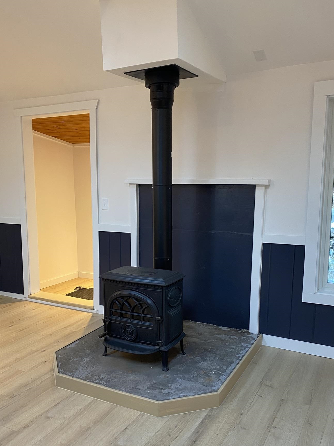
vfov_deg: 58.2
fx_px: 399
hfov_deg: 45.4
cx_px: 153
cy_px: 249
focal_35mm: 31
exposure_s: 1/60
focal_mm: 4.25
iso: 160
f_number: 1.8
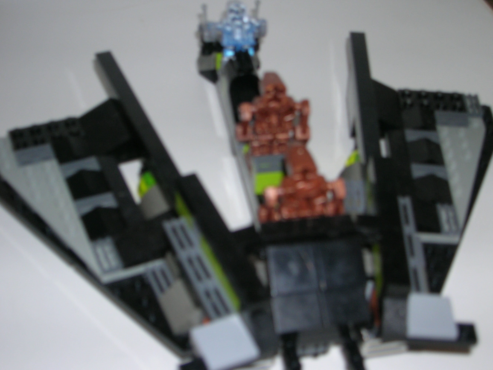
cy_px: 185
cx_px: 246
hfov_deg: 38.2
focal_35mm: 50
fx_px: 712
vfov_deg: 29.1
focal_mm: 8.4
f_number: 3.3
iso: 50
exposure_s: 1/60.1
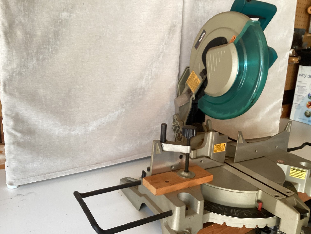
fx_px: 279
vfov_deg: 45.4
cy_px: 117
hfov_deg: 58.3
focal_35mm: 31
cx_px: 156
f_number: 2.4
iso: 125
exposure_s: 1/60
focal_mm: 3.3
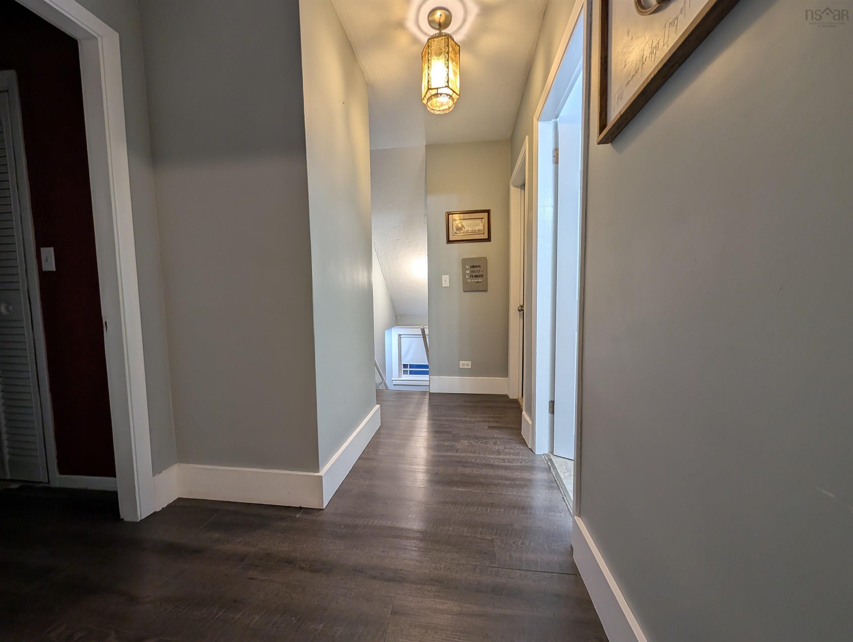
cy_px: 321
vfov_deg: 94.6
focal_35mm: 12
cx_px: 426
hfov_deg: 110.5
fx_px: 296
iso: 50
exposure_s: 1/30
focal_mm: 2.02
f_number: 1.7
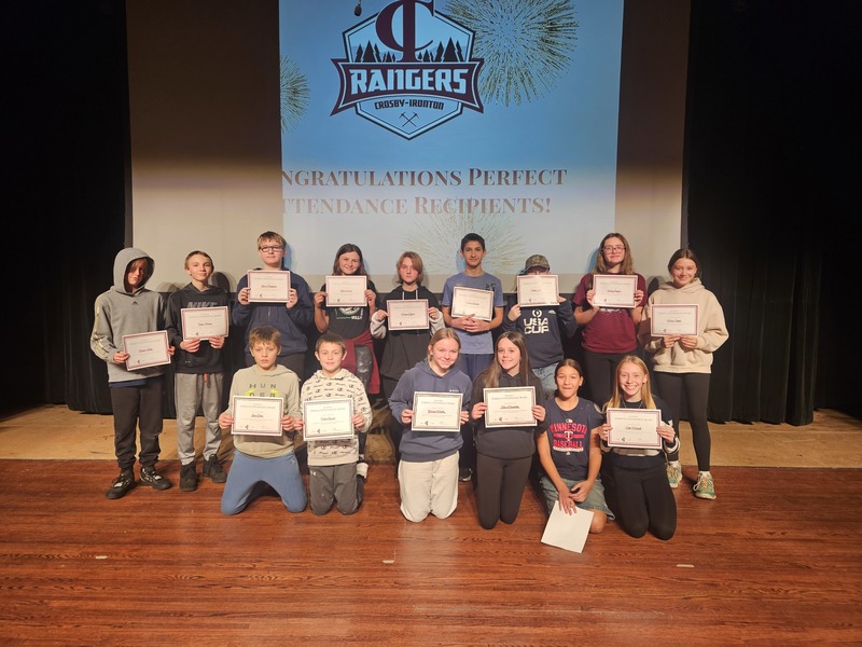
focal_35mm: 23
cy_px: 324
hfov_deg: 73.9
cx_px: 431
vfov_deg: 58.9
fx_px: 573
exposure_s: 1/59.4
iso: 32
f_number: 1.8
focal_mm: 5.4
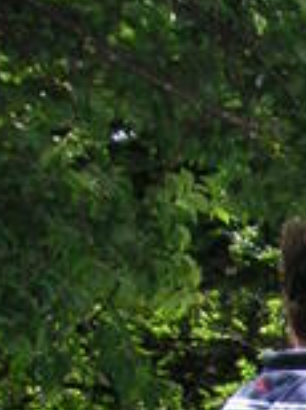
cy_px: 969
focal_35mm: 198
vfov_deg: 9.1
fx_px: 2340
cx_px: 785
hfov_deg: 7.0
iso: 80
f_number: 2.9
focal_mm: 6.3
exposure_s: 1/1000
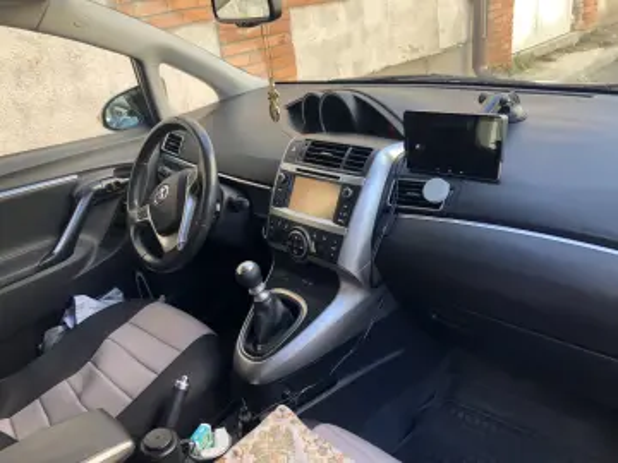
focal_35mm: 28
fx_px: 500
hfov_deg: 63.4
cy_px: 232
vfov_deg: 49.7
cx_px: 309
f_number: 1.8
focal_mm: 3.99
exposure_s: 1/120
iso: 64
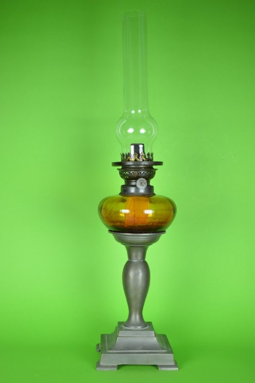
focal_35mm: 54
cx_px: 128
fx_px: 575
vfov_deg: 36.9
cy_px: 192
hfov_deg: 25.0
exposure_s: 1/125
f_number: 6.3
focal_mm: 36
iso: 100
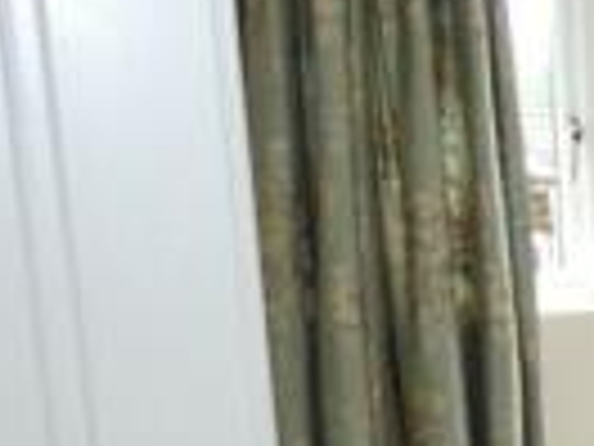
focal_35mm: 88
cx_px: 1285
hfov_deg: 15.8
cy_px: 480
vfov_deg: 16.3
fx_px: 1510
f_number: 2.8
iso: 80
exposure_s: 1/60
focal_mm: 3.6
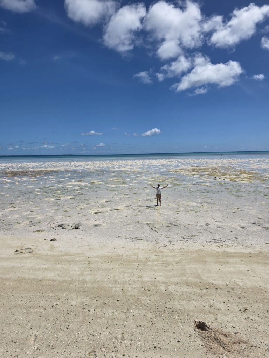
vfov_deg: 73.9
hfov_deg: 58.9
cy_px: 179
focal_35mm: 23
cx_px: 134
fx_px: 238
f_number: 1.7
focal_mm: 6.3
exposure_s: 1/7944
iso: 40
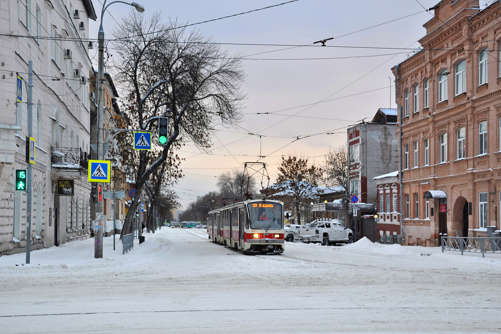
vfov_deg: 29.8
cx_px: 250
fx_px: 626
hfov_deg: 43.6
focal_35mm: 45
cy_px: 167
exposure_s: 1/250
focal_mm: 30
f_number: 5.6
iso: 360
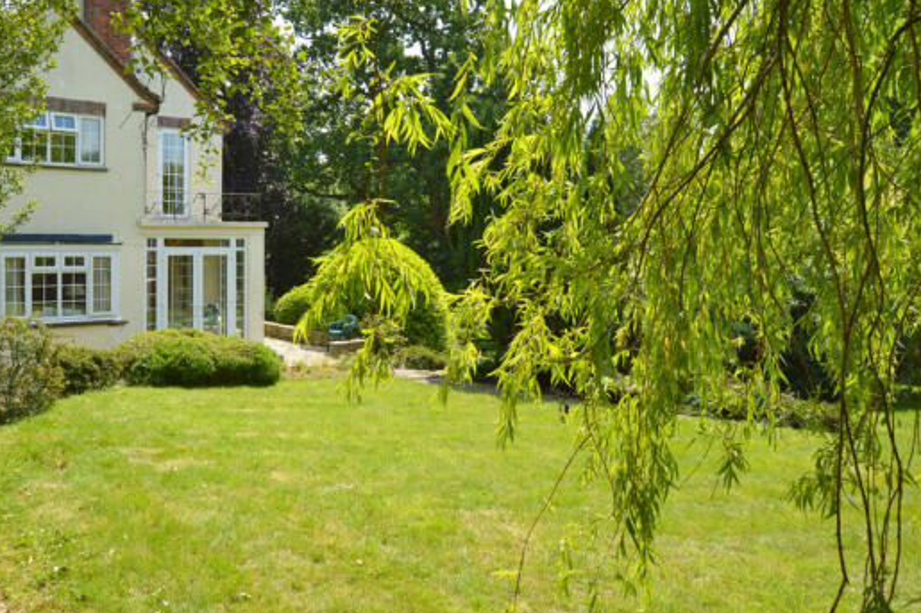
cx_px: 336
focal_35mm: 29
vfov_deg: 45.2
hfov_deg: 63.3
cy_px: 241
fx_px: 732
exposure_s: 1/320
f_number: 8
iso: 200
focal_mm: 15
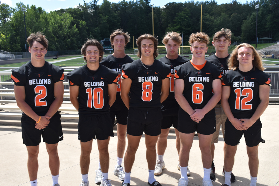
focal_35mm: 38
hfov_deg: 51.3
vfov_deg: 35.5
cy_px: 93
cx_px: 140
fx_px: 291
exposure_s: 1/320
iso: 200
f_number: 8
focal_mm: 25
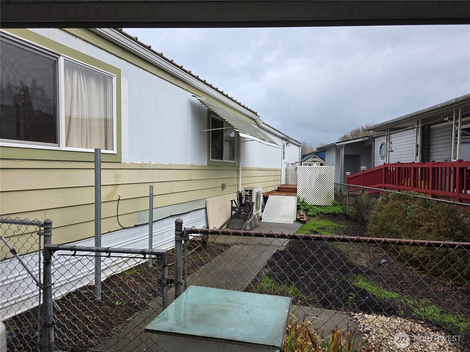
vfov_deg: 58.9
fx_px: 312
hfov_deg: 73.9
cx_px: 235
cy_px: 176
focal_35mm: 23
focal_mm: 6.3
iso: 25
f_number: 1.7
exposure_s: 1/359
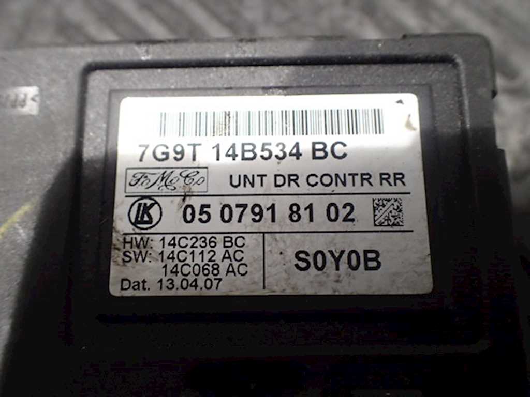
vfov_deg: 46.8
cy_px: 198
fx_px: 459
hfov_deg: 60.0
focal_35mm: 30
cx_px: 265
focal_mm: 5.5
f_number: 2.3
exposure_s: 1/125
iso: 400
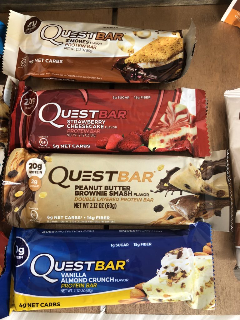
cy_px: 160
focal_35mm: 28
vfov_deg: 63.4
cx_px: 120
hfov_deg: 49.7
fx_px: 259
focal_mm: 3.99
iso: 40
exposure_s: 1/17
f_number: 1.8
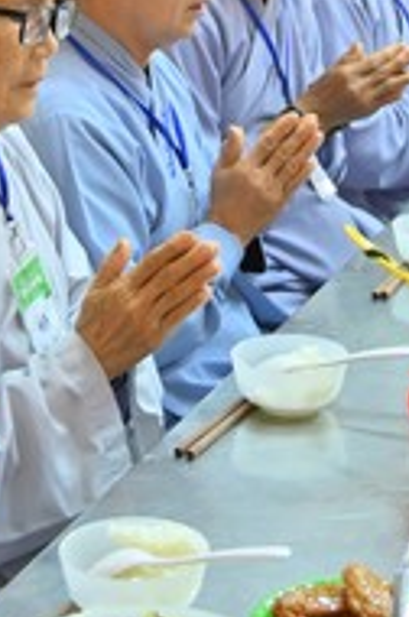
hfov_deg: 11.4
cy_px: -75
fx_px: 2052
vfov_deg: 16.5
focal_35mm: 120
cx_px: 242
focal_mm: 35
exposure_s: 1/60
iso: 1250
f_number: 4.5
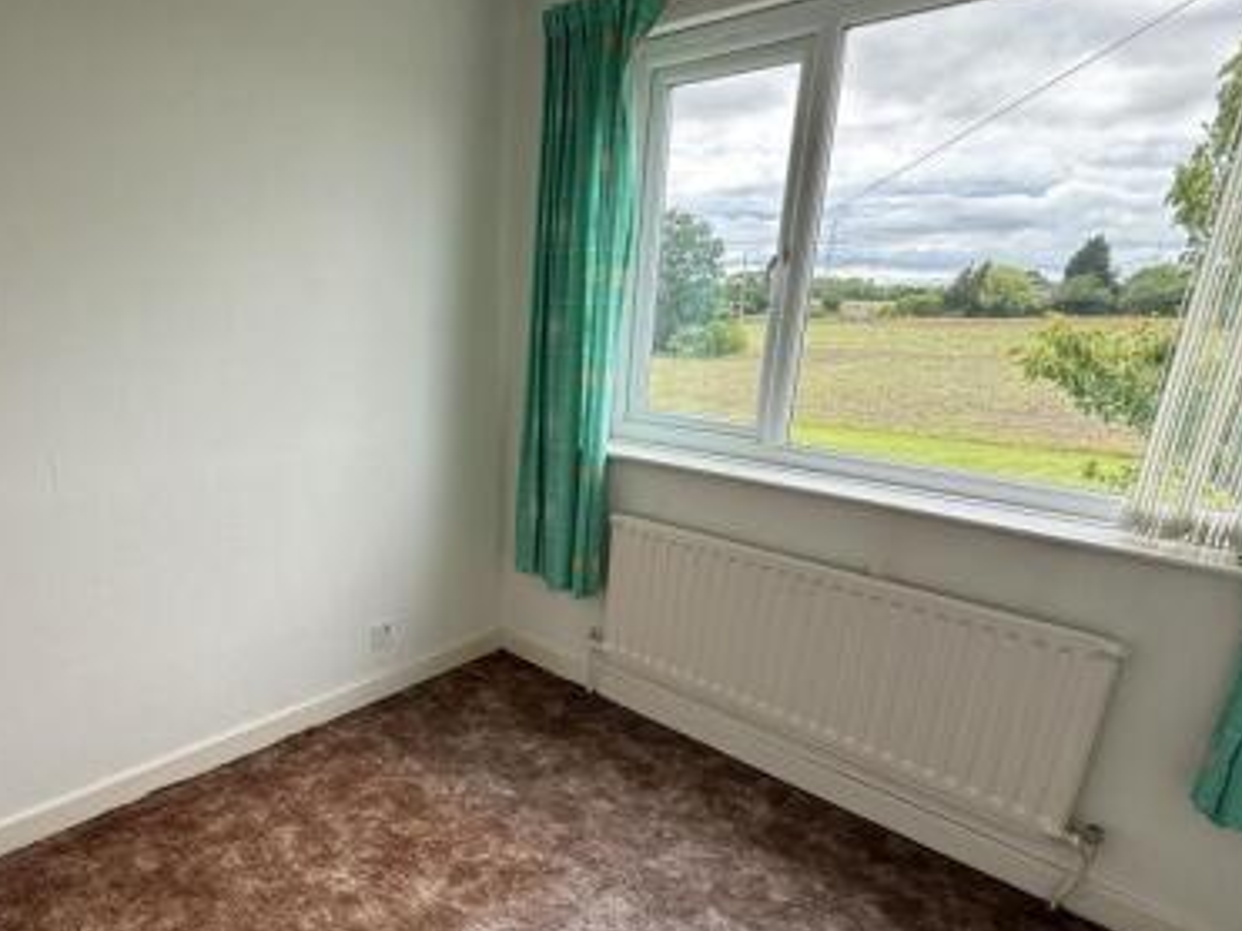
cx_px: 474
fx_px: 789
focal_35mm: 22
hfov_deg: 75.2
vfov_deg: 60.6
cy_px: 554
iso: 50
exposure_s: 1/191
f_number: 2.2
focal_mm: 2.22
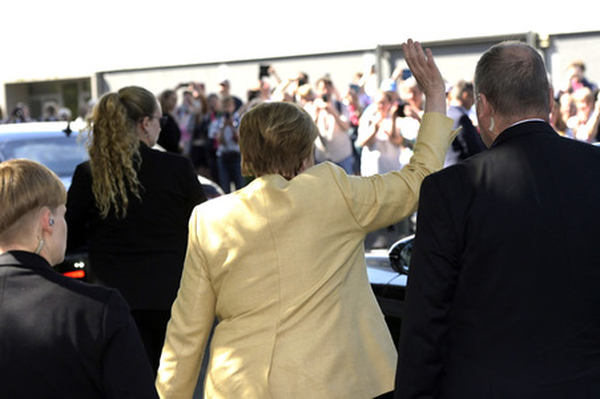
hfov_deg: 28.9
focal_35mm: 70
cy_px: 200
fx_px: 1166
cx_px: 300
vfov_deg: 19.4
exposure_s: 1/8000
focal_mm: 70
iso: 2000
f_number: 4.5
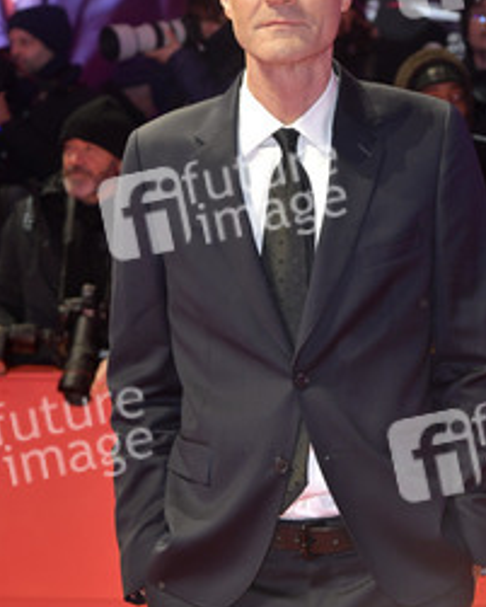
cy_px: 324
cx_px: 293
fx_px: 2012
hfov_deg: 13.8
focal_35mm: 112
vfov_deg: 17.1
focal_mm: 75
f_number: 5.6
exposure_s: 1/200
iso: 2000
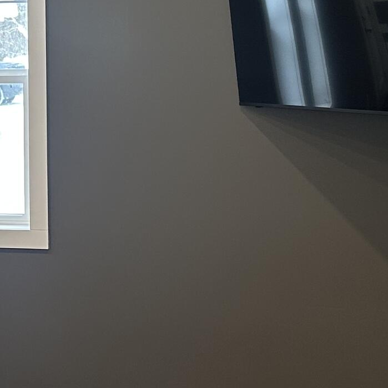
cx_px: 16
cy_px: -8
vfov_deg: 18.5
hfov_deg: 18.7
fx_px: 1154
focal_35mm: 91
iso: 250
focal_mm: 6.86
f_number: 1.78
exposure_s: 1/60
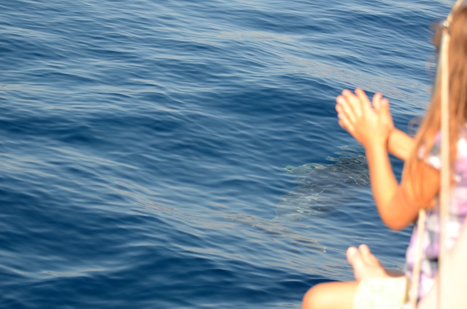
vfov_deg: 13.0
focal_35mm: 105
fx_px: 1359
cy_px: 154
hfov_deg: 19.5
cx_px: 234
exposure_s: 1/320
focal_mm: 70
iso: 100
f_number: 4.5
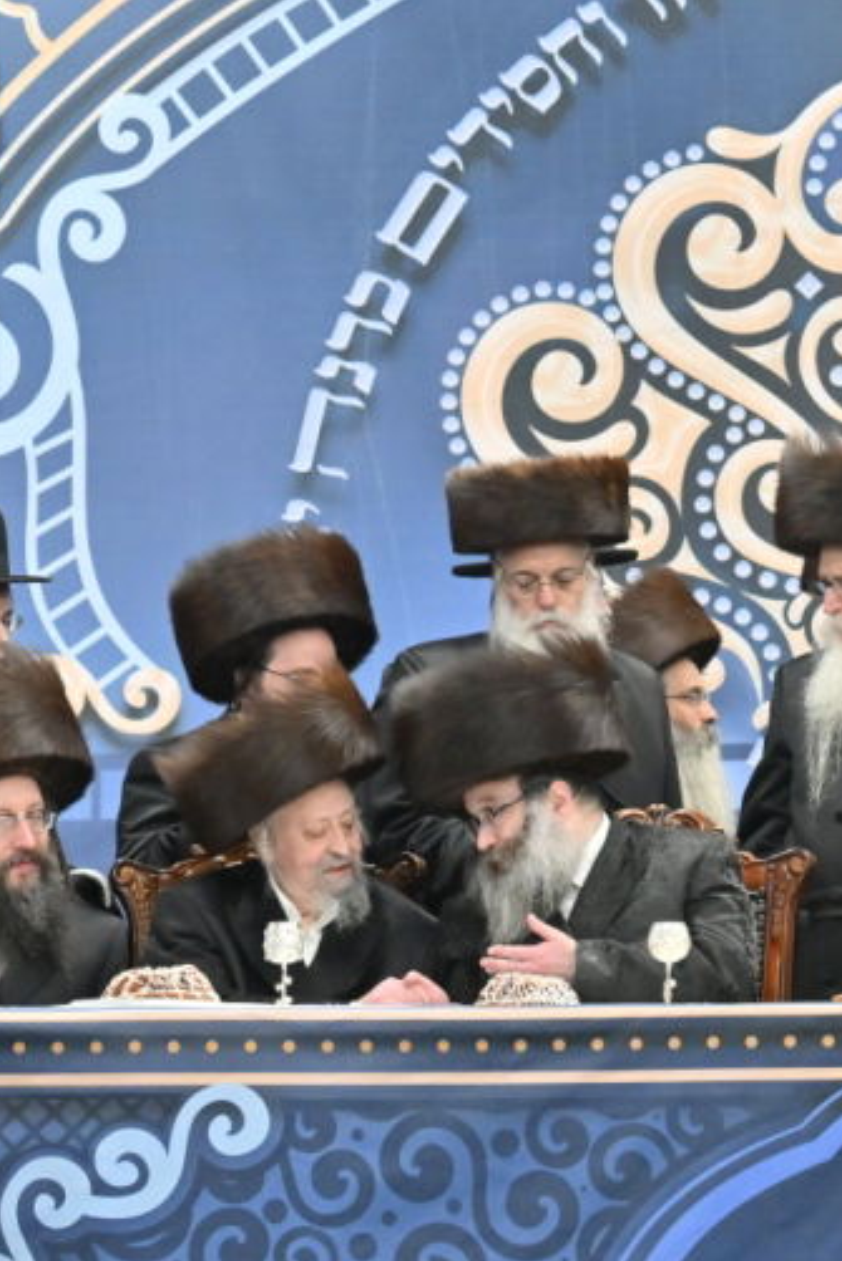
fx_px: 7502
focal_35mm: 214
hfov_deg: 6.4
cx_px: 1106
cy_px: 774
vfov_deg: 9.6
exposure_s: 1/320
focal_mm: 70
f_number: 4
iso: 1250
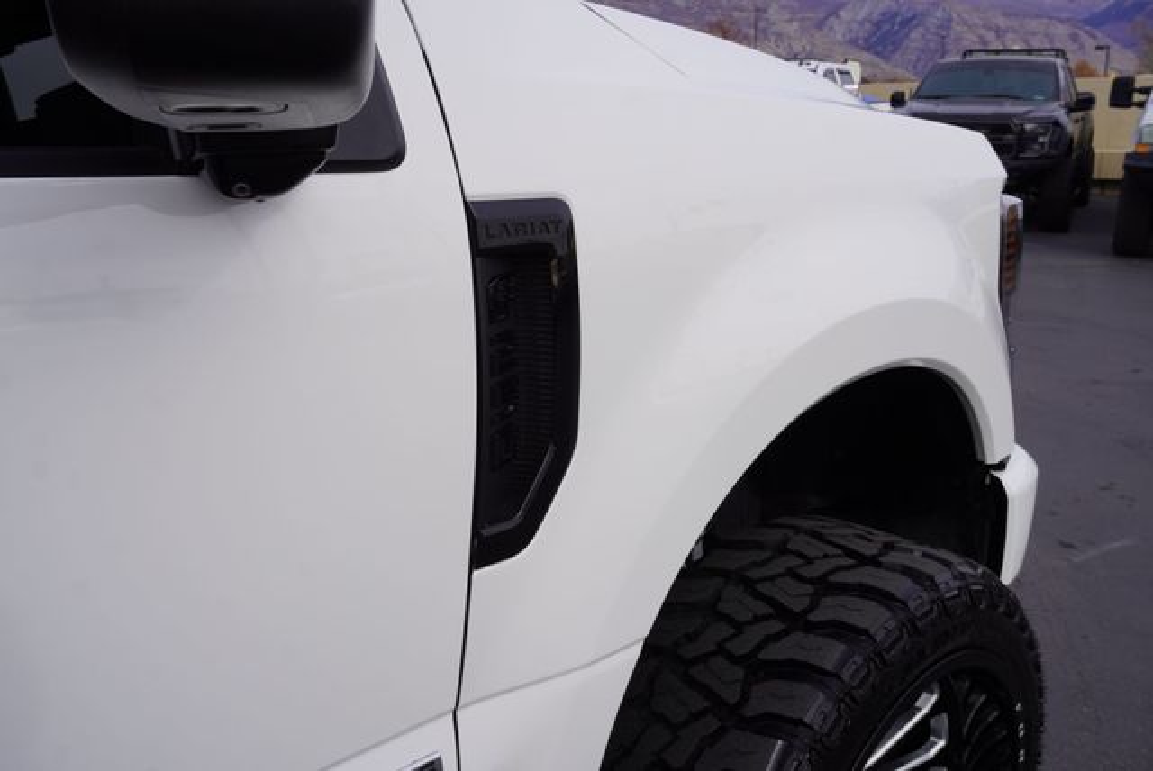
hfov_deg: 55.1
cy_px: 386
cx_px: 576
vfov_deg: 38.4
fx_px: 1106
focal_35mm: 34
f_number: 10
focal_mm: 23
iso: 100
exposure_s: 1/125
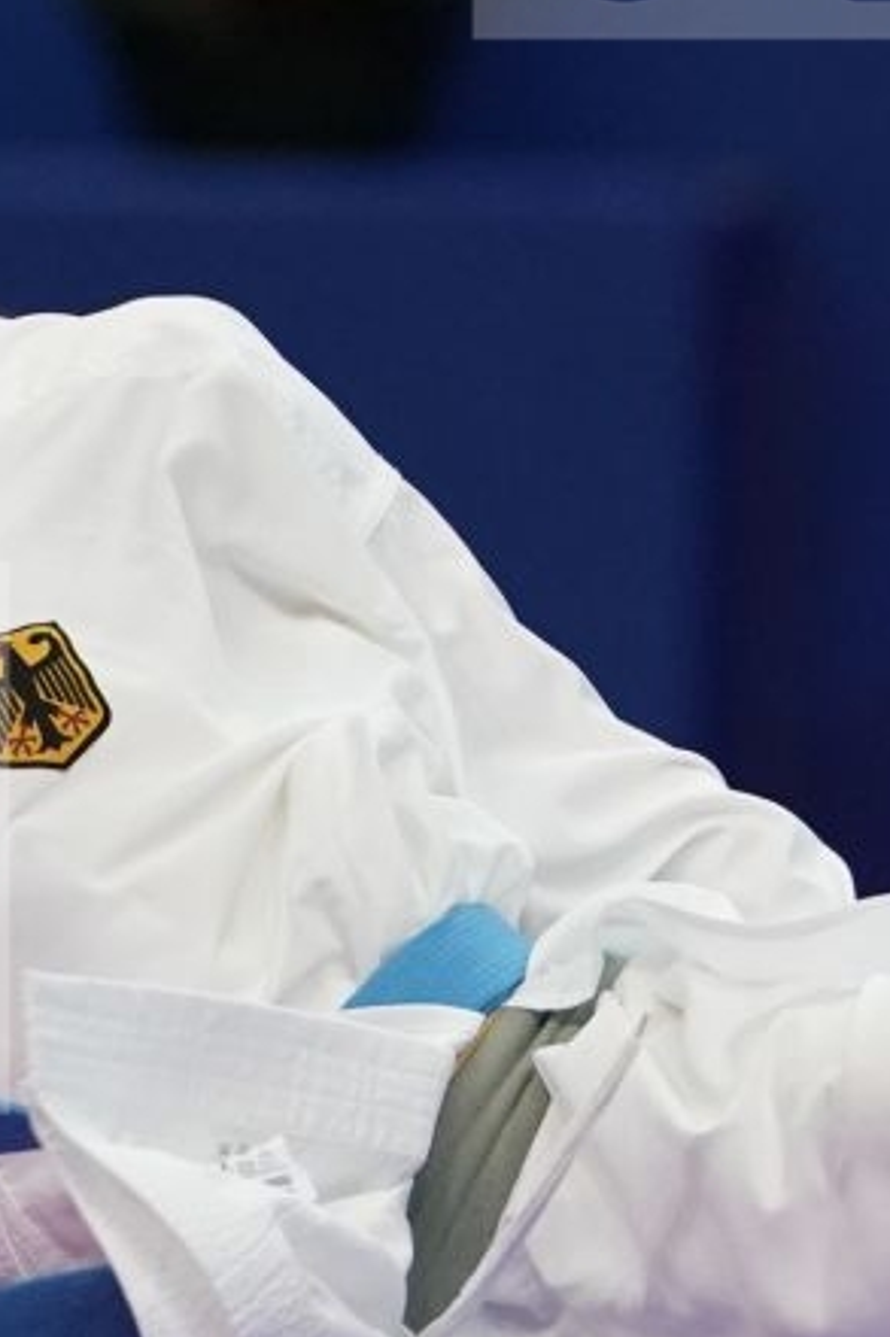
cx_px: 756
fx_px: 30356
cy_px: 839
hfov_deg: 1.7
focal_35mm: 818
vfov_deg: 2.5
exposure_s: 1/1000
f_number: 2.8
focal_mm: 200
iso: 3200
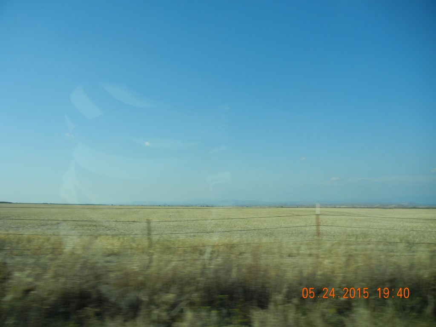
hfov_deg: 60.0
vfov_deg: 46.8
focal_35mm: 30
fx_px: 378
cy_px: 164
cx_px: 218
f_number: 7
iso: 160
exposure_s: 1/410
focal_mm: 5.4
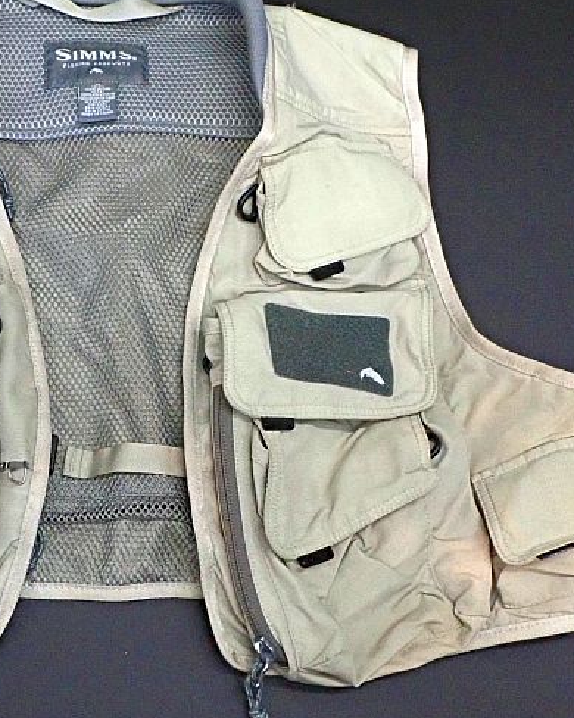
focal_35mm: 48
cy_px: 340
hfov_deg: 30.5
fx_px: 1020
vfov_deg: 38.8
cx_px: 96
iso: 800
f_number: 3.2
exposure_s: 1/60
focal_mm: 5.5
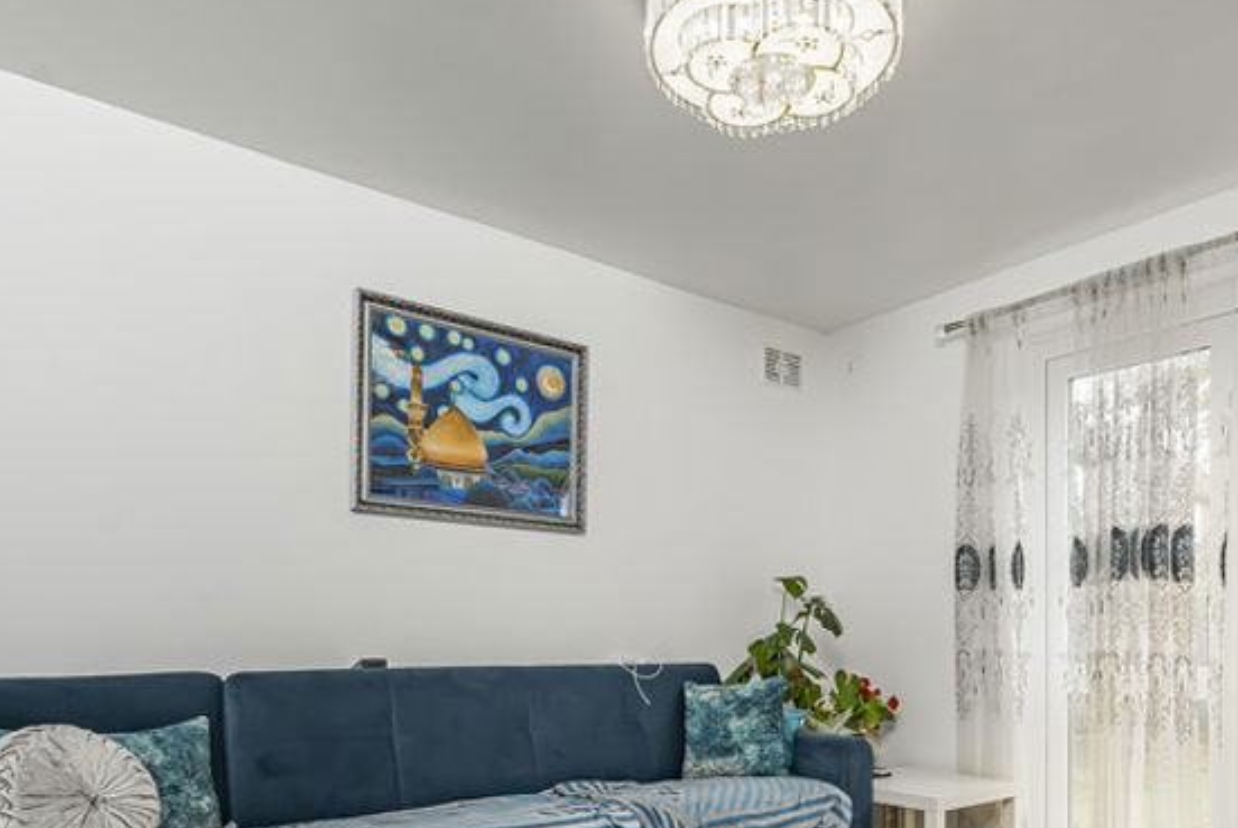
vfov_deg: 49.4
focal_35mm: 25
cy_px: 619
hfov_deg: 71.1
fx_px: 860
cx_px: 708
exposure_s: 1/20
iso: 320
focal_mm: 12
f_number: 9
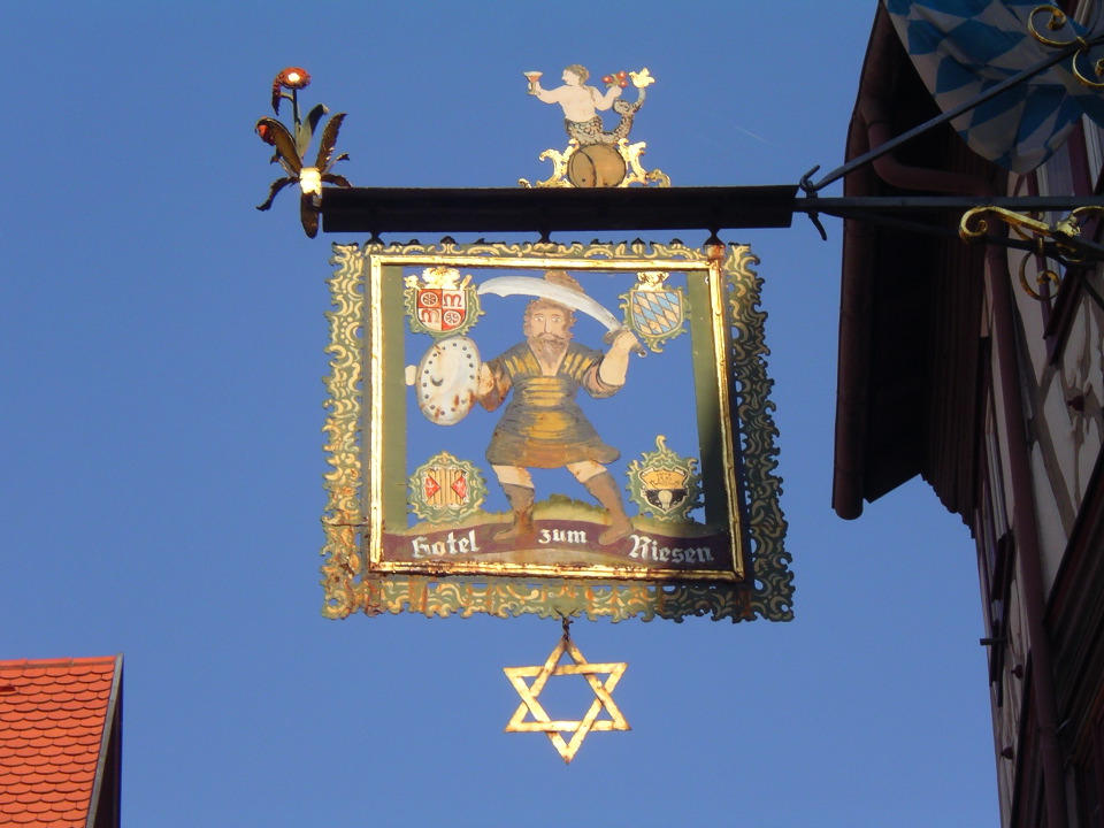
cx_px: 552
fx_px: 3317
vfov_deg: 14.2
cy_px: 414
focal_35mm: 104
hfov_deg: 18.9
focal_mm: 16
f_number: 9.6
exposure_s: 1/100
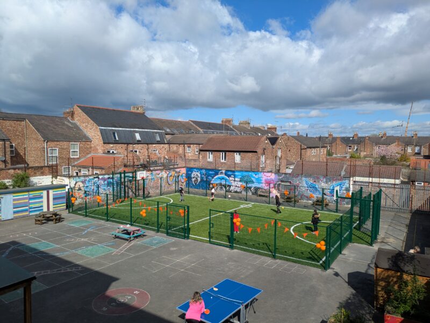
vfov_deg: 54.9
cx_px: 215
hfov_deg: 69.4
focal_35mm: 25
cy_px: 162
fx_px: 311
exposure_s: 1/2732
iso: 50
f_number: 1.89
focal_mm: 5.43
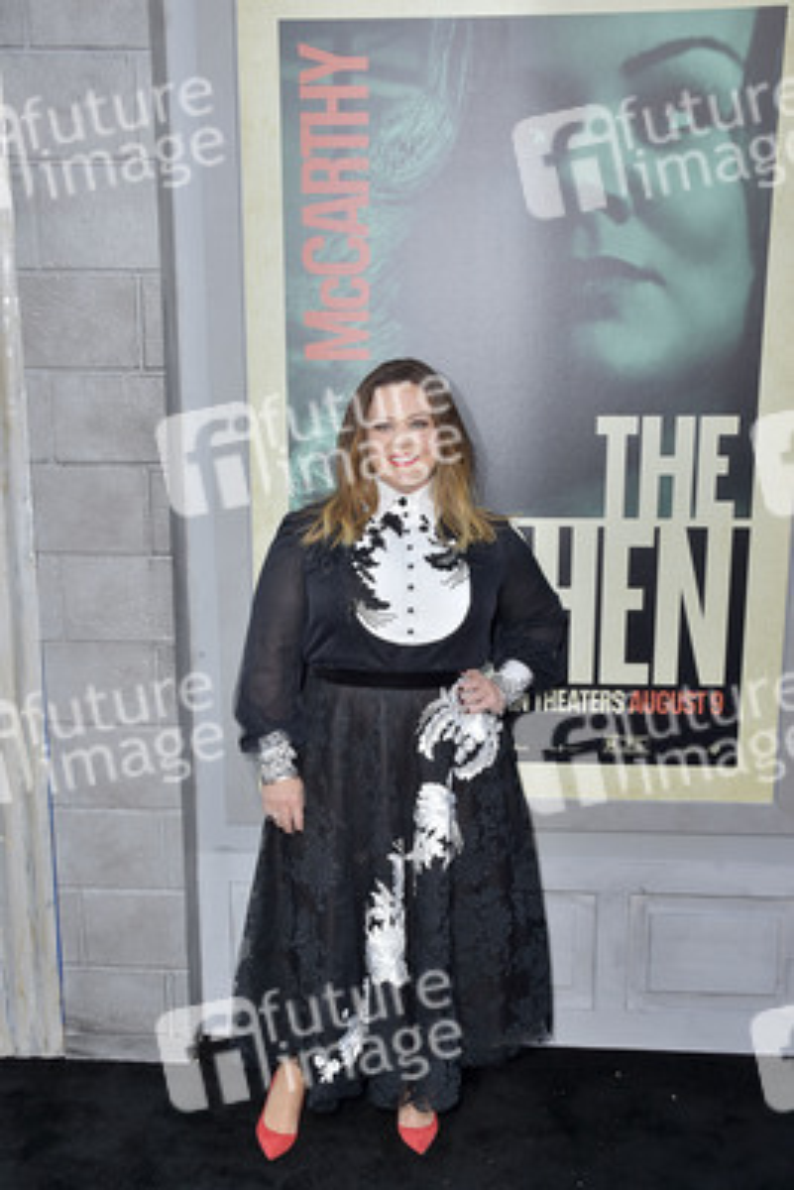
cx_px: 397
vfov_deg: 48.4
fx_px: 1322
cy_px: 595
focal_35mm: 40
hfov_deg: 33.4
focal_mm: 40
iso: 320
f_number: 7.1
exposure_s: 1/250
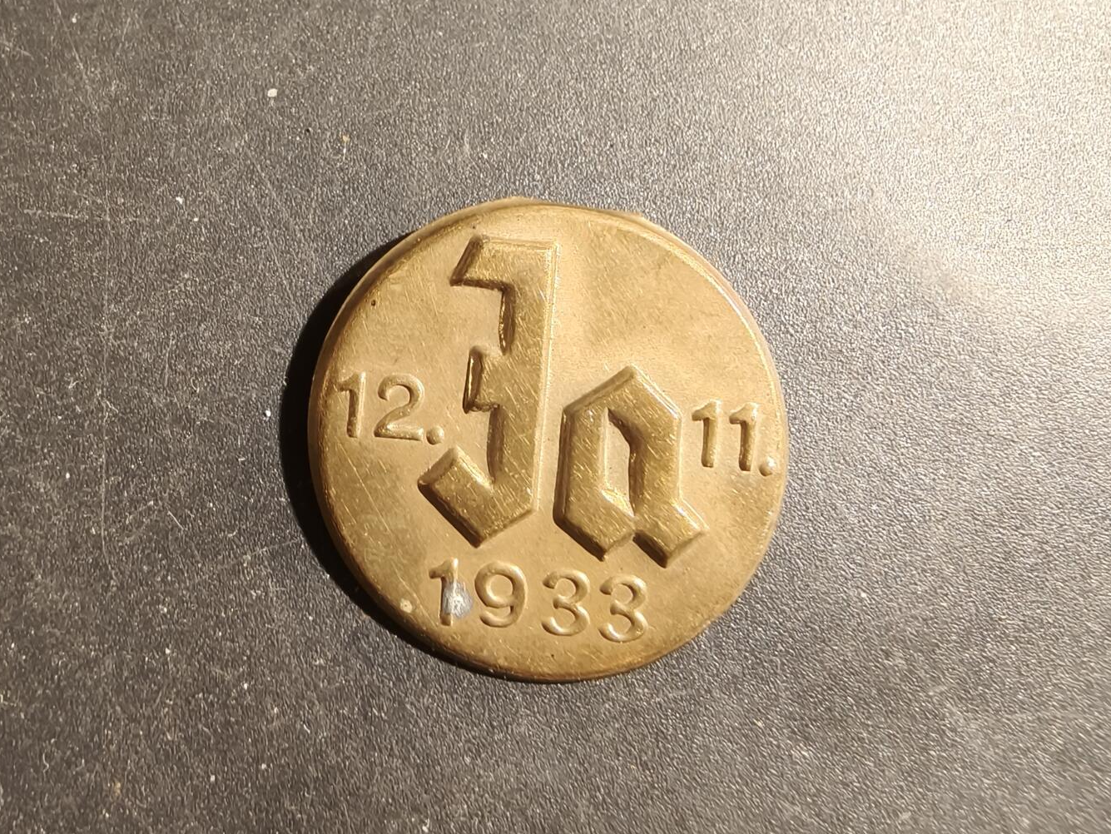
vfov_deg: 44.5
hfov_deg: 58.3
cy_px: 586
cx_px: 553
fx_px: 995
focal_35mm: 31
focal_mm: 2.32
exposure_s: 1/50
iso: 500
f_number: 2
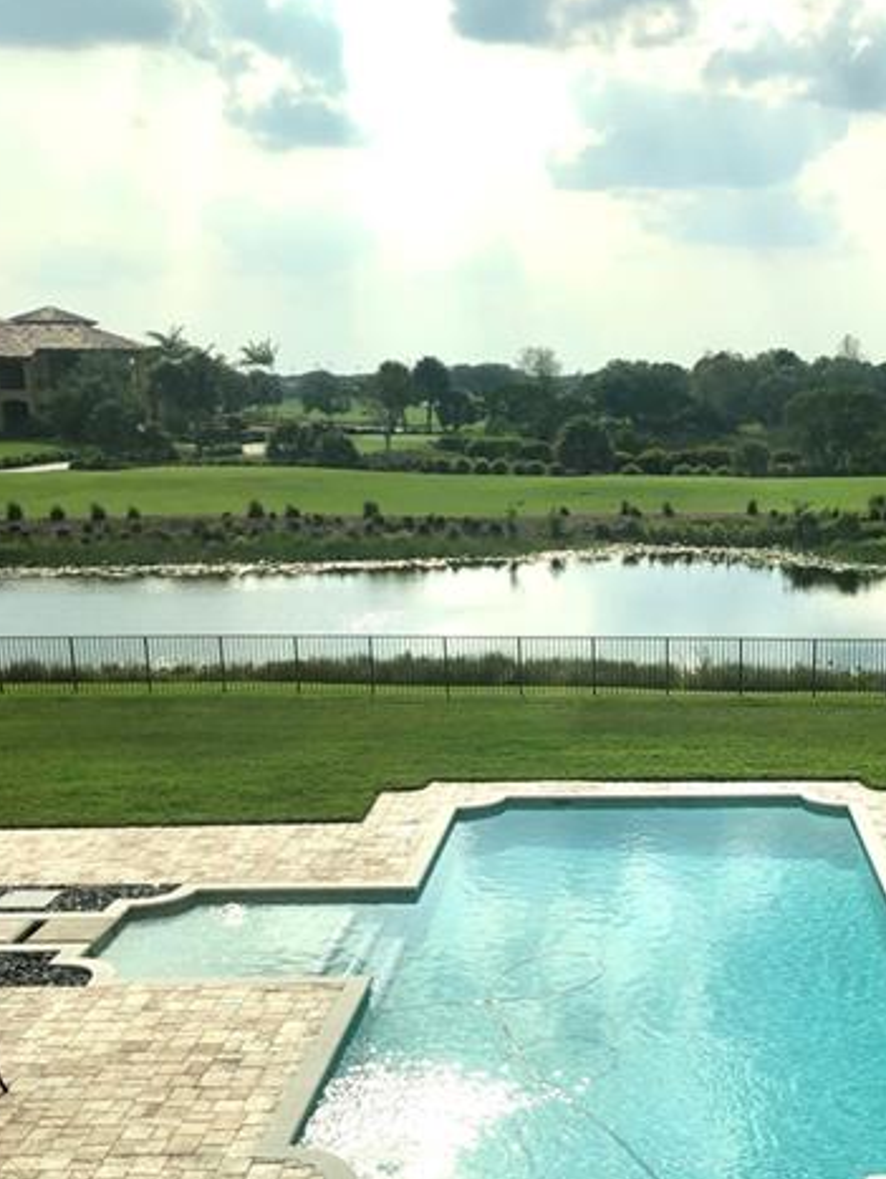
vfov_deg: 39.8
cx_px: 687
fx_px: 1568
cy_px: 916
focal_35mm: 46
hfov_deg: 30.9
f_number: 1.8
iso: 20
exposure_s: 1/2433
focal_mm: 3.99
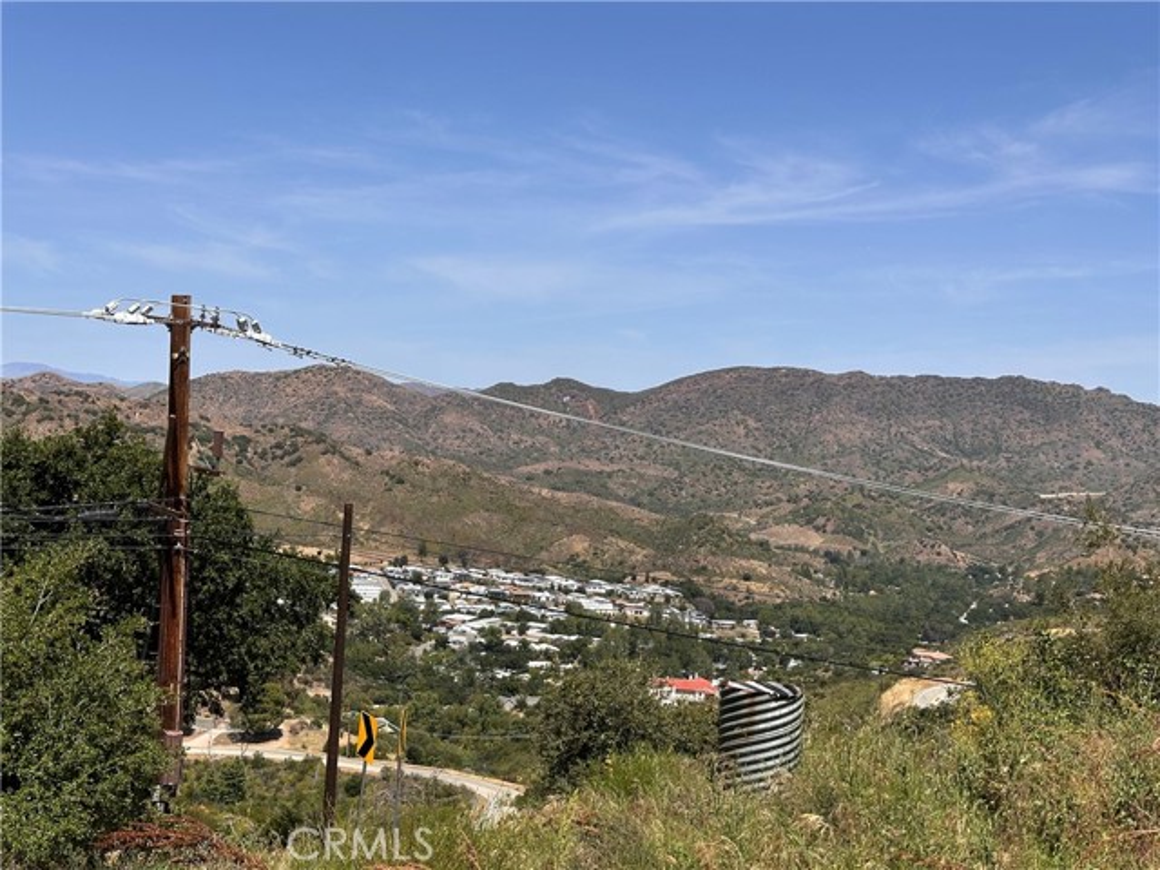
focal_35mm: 48
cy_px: 435
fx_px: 1609
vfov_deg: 30.3
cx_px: 580
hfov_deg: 39.7
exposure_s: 1/5000
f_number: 1.78
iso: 64
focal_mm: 6.86
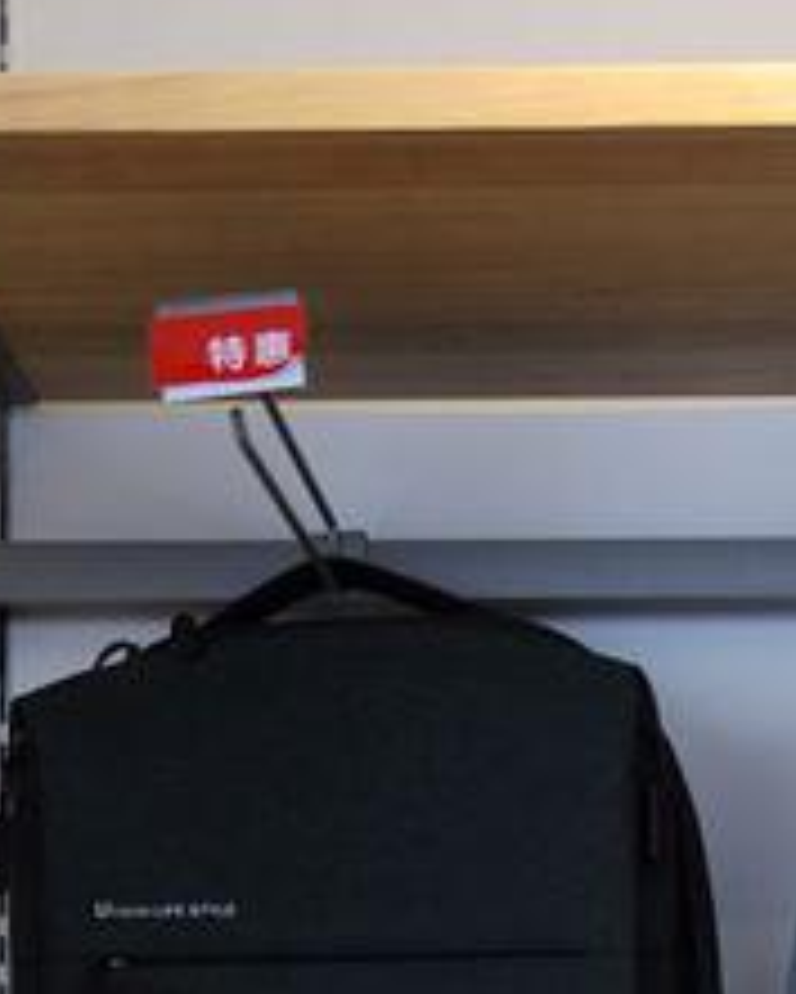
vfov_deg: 14.9
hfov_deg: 12.6
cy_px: 1367
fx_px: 3590
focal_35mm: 122
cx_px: 679
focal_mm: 45
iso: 500
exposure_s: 1/320
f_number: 2.8
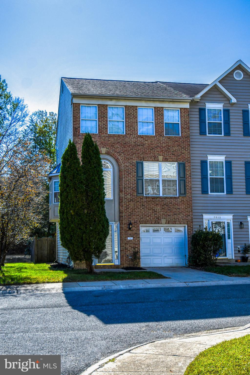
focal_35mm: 36
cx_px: 125
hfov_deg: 36.9
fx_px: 375
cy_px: 188
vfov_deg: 53.1
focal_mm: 24
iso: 100
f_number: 4
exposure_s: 1/1250
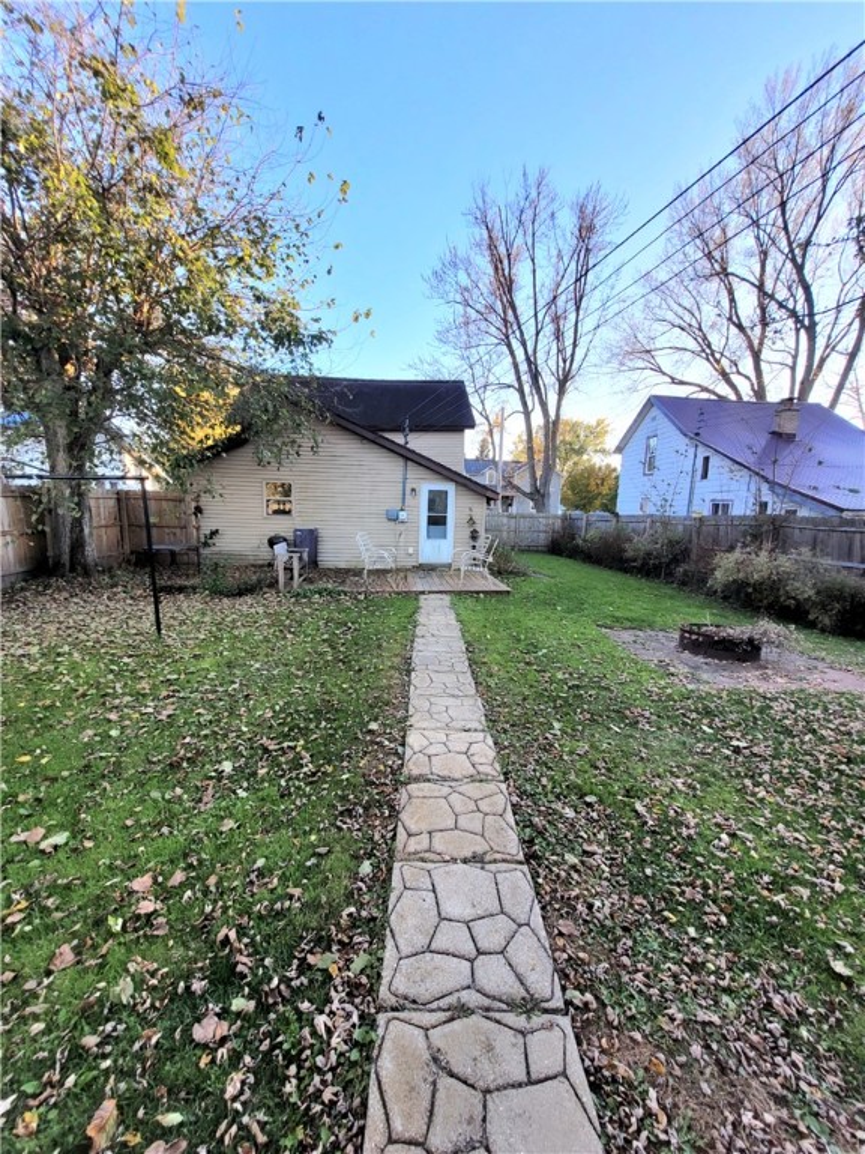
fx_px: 433
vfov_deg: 106.2
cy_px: 577
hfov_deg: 89.9
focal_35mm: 13
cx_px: 432
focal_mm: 1.74
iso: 40
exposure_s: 1/179
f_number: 2.2
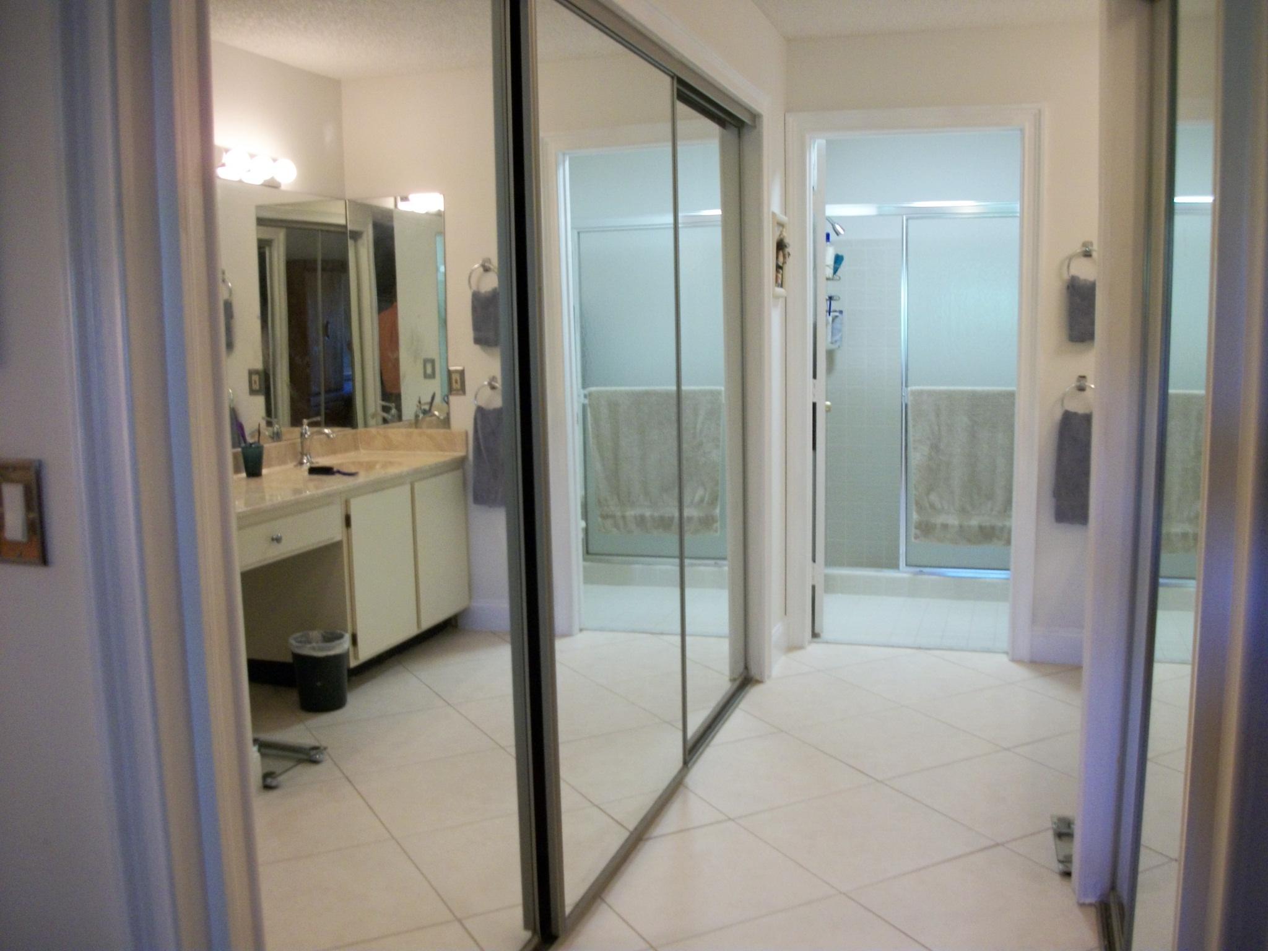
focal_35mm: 32
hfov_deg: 56.8
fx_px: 1172
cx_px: 634
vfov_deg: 44.2
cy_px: 476
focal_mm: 5.7
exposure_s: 1/25
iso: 160
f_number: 2.9
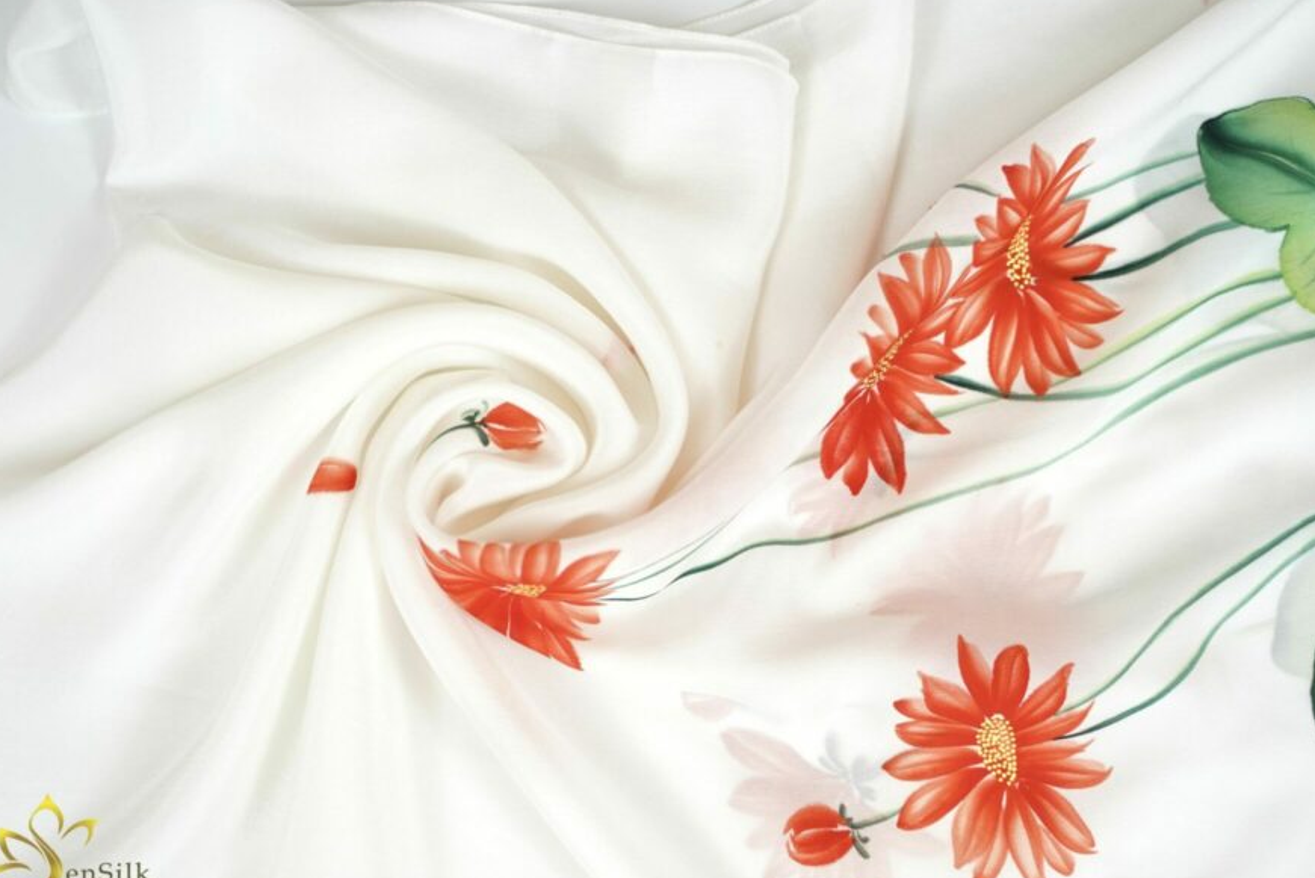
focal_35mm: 40
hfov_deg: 48.4
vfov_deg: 33.4
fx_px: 1462
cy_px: 498
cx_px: 620
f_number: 2.8
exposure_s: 1/400
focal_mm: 34
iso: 400
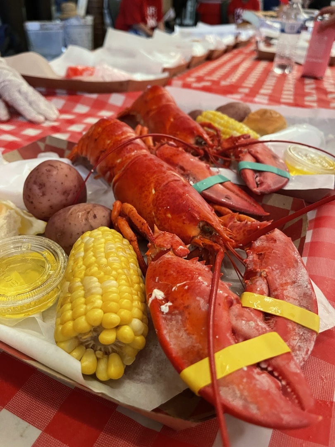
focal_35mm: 26
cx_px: 168
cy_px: 224
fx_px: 335
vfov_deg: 67.3
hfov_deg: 53.1
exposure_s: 1/30
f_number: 1.6
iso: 640
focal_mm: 5.1
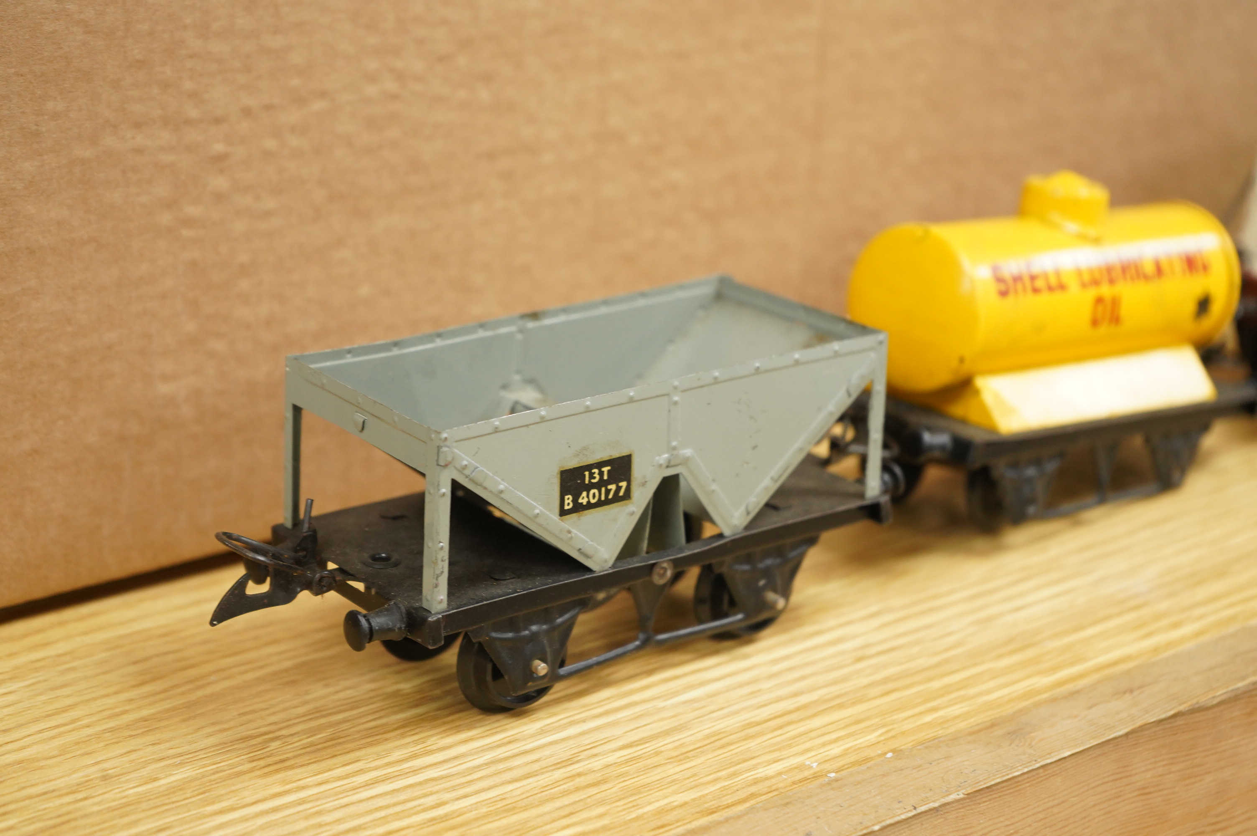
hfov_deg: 28.9
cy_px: 418
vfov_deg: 19.4
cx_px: 628
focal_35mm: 70
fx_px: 2442
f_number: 5.6
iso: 2500
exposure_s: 1/100
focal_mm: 70
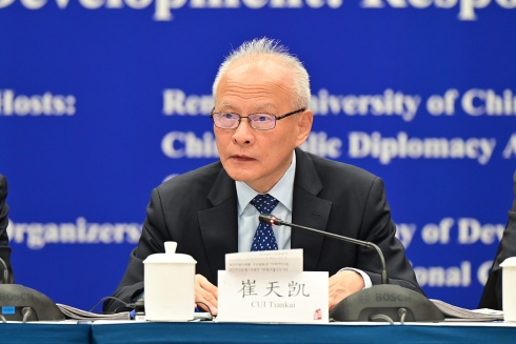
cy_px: 172
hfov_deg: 7.6
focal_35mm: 270
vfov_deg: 5.1
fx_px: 3871
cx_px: 258
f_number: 3.5
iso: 1600
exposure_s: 1/160
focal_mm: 180
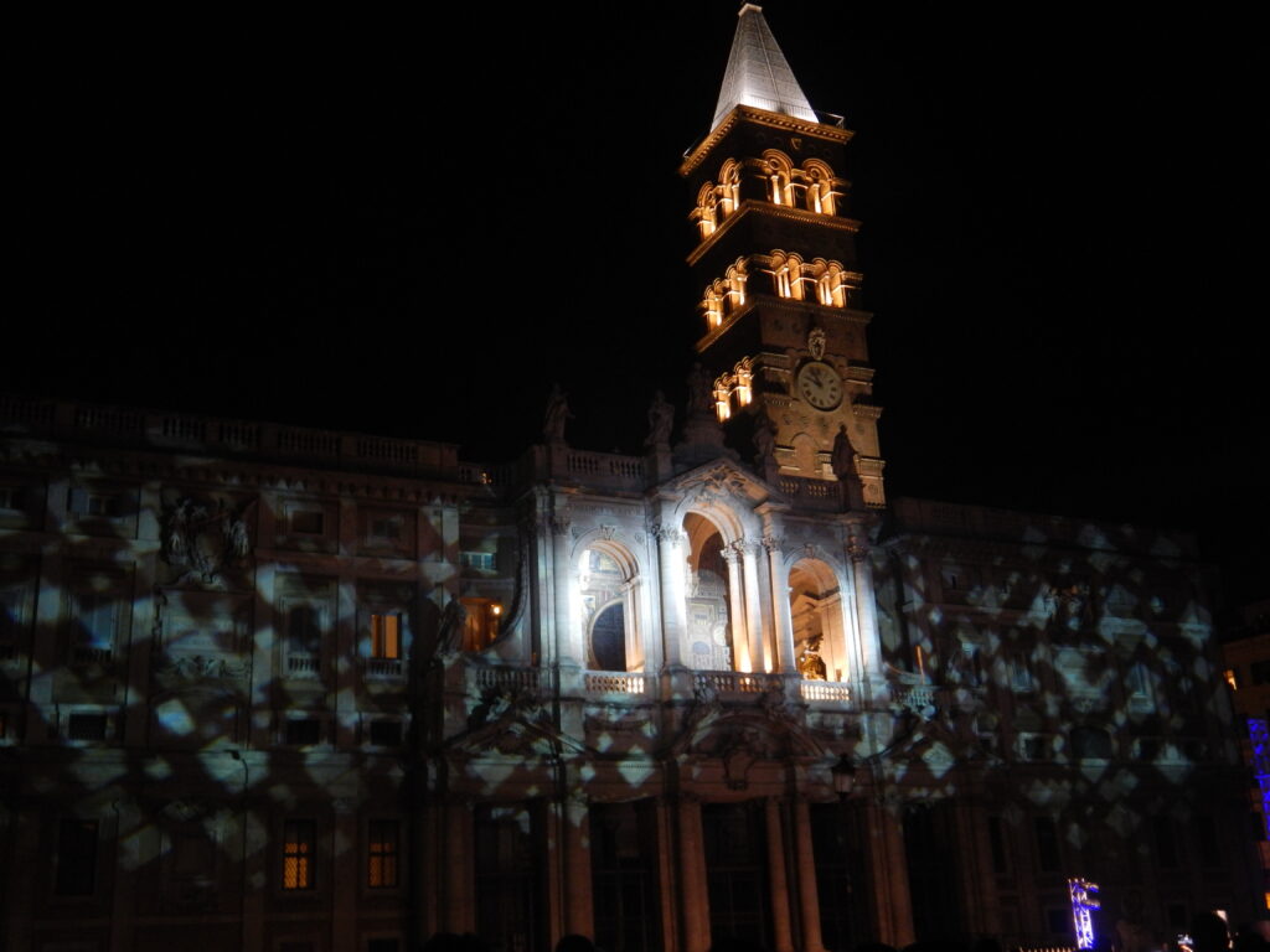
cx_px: 635
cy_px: 476
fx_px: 1357
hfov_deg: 50.1
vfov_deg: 38.7
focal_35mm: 37
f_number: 3.6
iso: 400
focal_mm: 6.8
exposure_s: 1/10
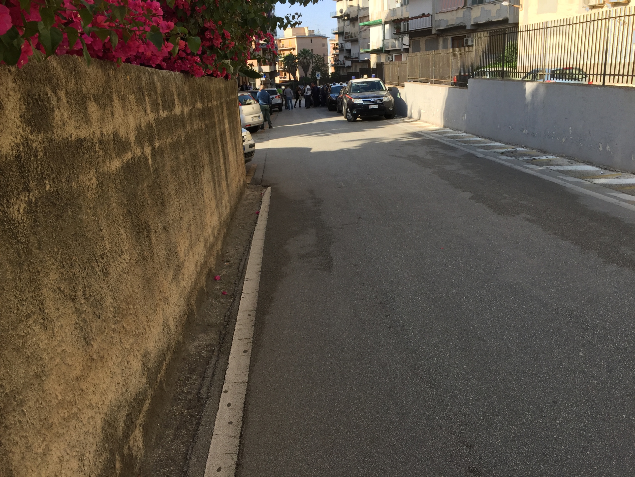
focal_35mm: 29
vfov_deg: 48.2
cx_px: 318
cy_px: 238
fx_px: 532
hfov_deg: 61.7
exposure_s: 1/706
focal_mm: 4.15
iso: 32
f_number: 2.2
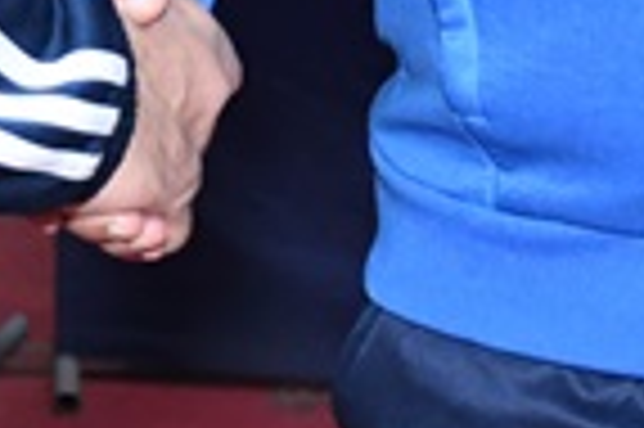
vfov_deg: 3.6
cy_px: -734
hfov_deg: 5.5
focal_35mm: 374
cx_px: 83
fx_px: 6683
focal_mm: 32
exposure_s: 1/160
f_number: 4.5
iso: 1600
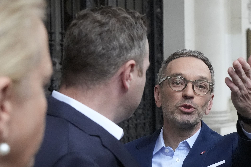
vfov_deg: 12.3
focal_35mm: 111
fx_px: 774
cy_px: 94
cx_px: 201
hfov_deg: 18.3
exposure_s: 1/500
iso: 8000
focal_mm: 53
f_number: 5.6
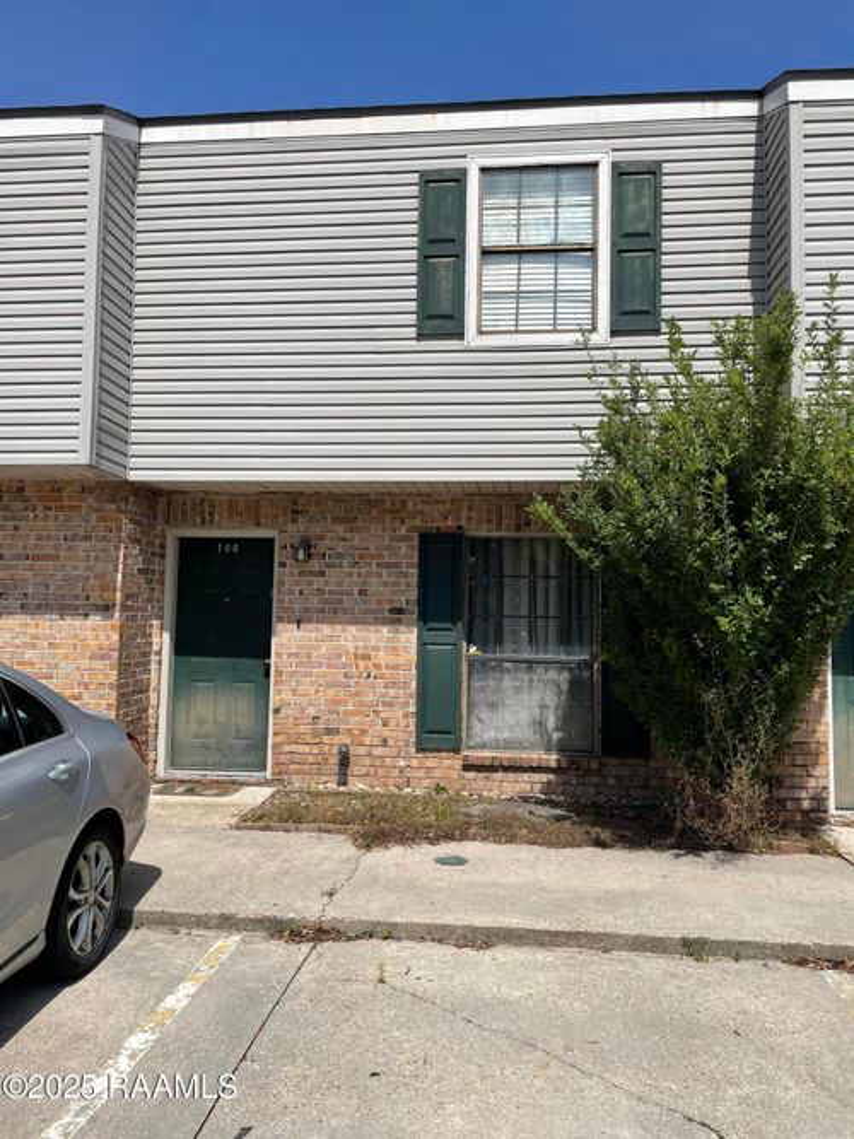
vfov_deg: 67.3
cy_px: 570
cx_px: 427
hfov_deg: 53.0
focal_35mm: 26
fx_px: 856
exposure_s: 1/5051
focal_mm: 4.2
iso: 32
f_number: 1.6
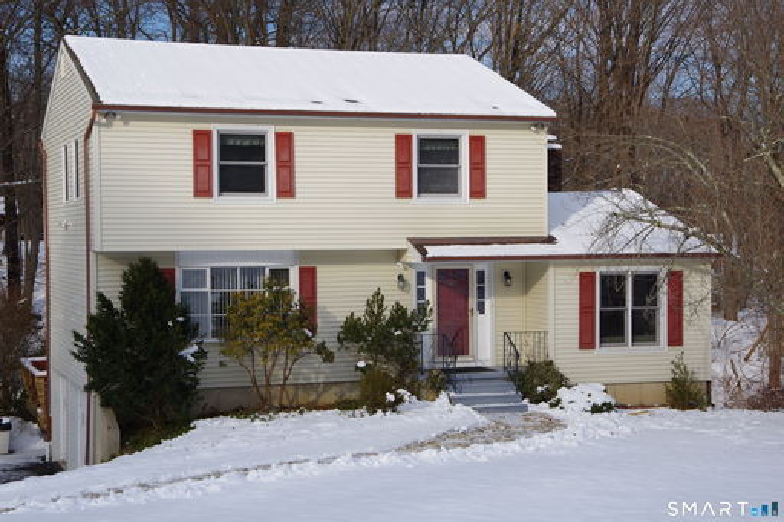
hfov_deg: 33.4
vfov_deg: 22.6
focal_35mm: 60
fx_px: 1306
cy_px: 261
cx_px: 392
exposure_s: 1/160
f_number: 10
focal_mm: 40
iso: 100
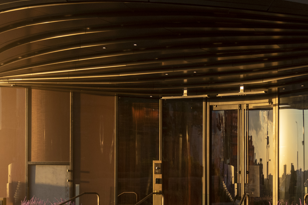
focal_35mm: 88
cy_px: 147
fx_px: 753
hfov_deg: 22.8
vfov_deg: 15.5
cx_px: 239
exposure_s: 1/1000
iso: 400
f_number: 2.8
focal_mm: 35
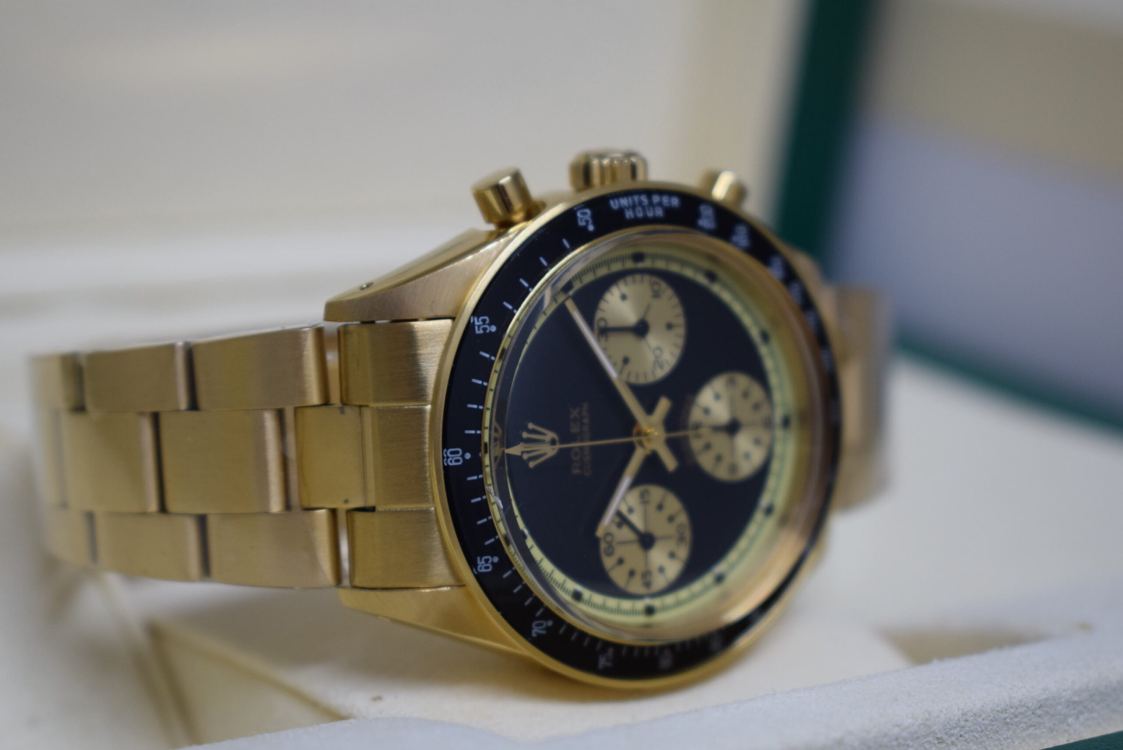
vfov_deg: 16.6
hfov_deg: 24.6
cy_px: 375
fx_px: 2575
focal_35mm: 82
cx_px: 562
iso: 640
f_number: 5.6
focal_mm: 55
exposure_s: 1/60
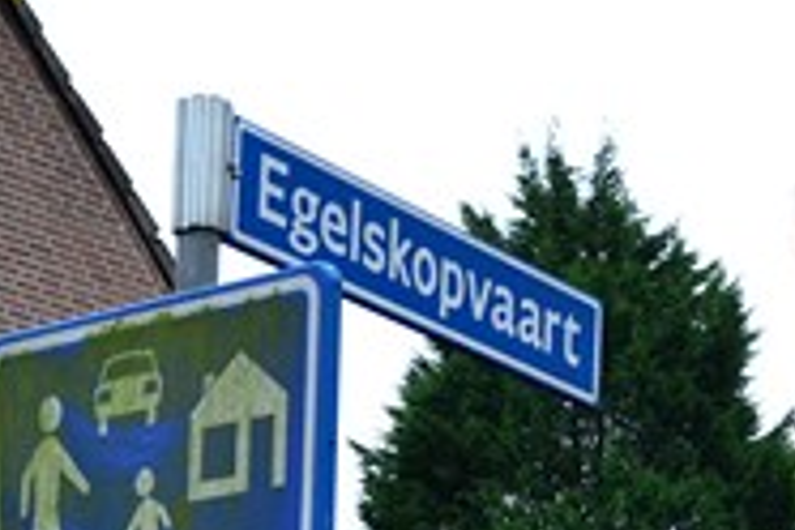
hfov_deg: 13.0
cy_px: 731
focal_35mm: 155
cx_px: 893
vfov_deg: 8.7
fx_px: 3423
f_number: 9
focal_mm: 32
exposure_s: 1/320
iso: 1600
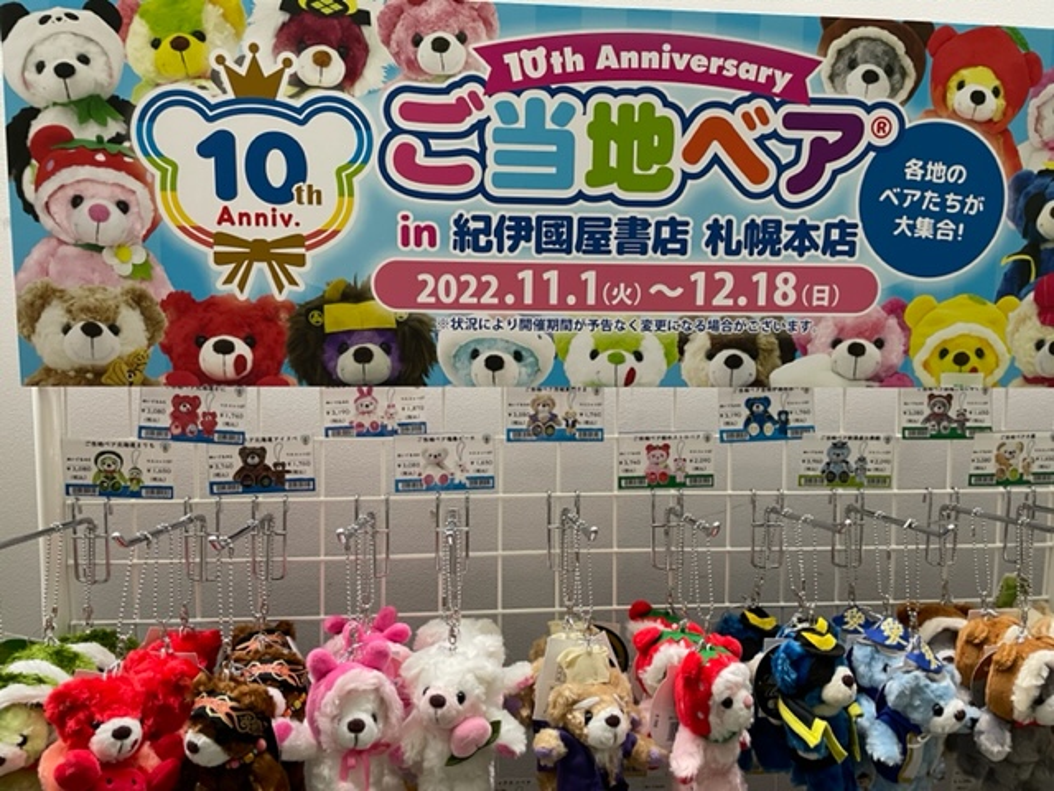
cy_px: 396
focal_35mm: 26
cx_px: 527
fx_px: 792
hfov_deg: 67.3
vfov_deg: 53.1
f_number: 1.6
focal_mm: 4.2
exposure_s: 1/50
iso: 200
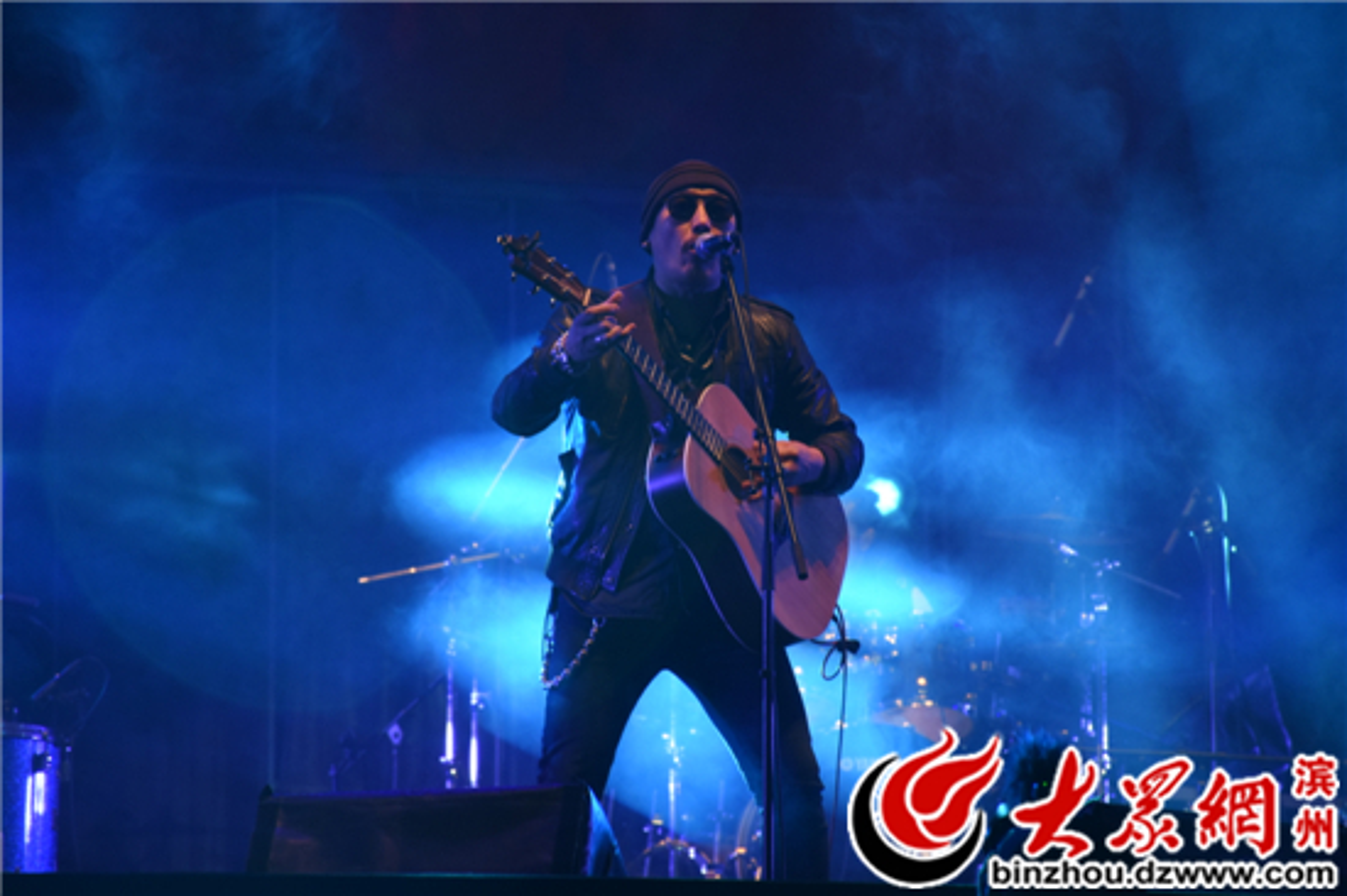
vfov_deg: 6.5
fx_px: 7852
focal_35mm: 210
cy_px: 448
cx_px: 674
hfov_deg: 9.8
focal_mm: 140
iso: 500
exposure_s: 1/200
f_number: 5.6
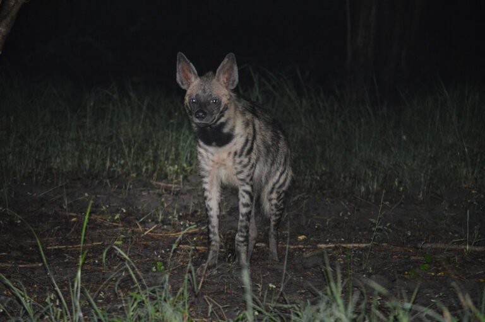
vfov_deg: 7.6
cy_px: 161
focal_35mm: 180
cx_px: 242
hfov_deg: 11.4
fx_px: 2423
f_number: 4.8
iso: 3200
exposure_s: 1/60
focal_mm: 120
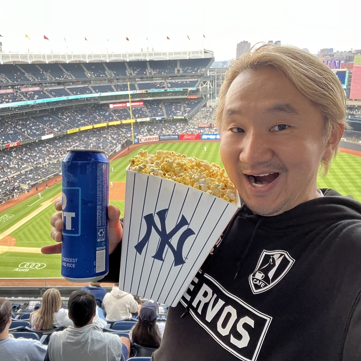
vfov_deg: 57.3
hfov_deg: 57.3
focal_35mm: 28
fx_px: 330
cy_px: 181
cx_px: 171
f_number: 2.2
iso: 160
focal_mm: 2.71
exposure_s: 1/60
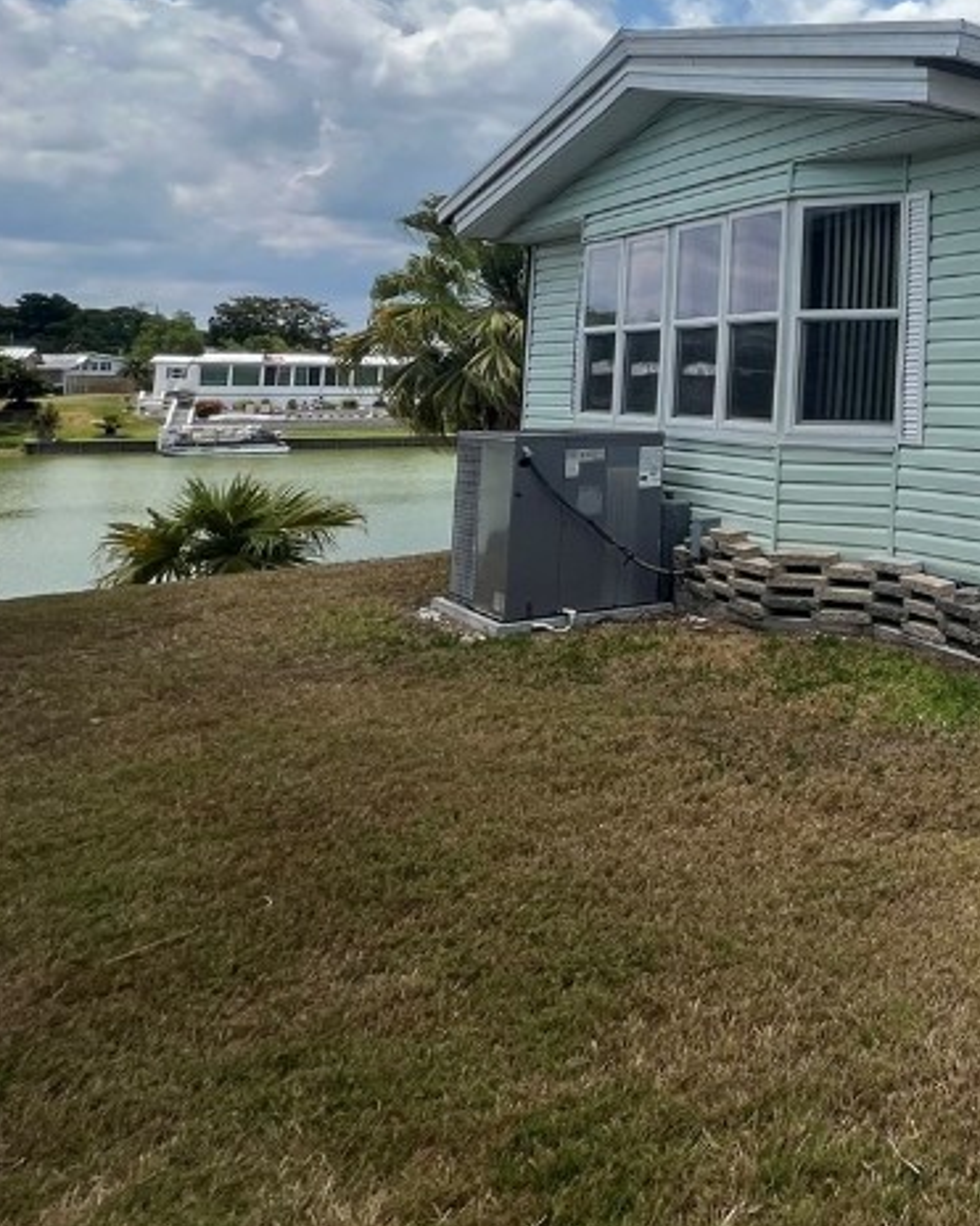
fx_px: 1015
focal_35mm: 28
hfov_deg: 33.5
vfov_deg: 59.0
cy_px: 309
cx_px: 1334
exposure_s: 1/2179
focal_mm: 1.57
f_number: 1.8
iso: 32
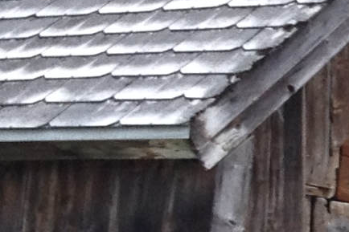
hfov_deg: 6.9
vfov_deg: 5.0
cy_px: 258
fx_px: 2655
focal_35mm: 274
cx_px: 952
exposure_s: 1/373
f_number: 2.4
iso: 50
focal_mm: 4.28
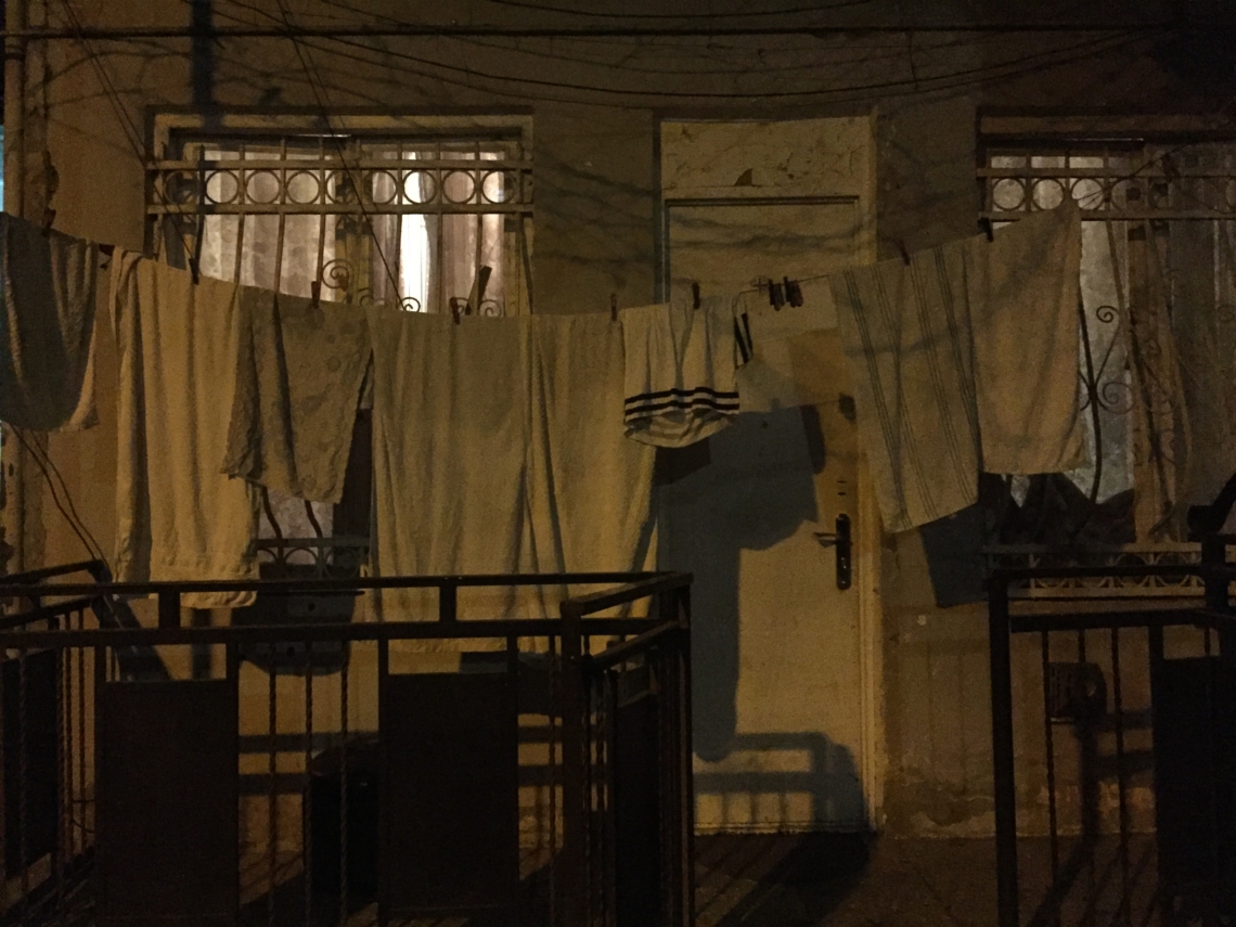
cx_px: 618
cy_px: 464
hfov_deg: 61.7
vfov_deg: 48.2
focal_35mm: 29
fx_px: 1035
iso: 2000
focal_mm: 4.15
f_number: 2.2
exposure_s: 1/17
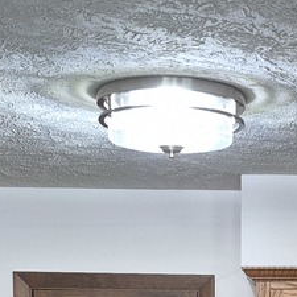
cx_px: 326
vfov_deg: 12.5
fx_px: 1262
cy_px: 487
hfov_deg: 13.2
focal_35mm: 130
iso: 400
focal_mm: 5.4
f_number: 1.8
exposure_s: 1/40
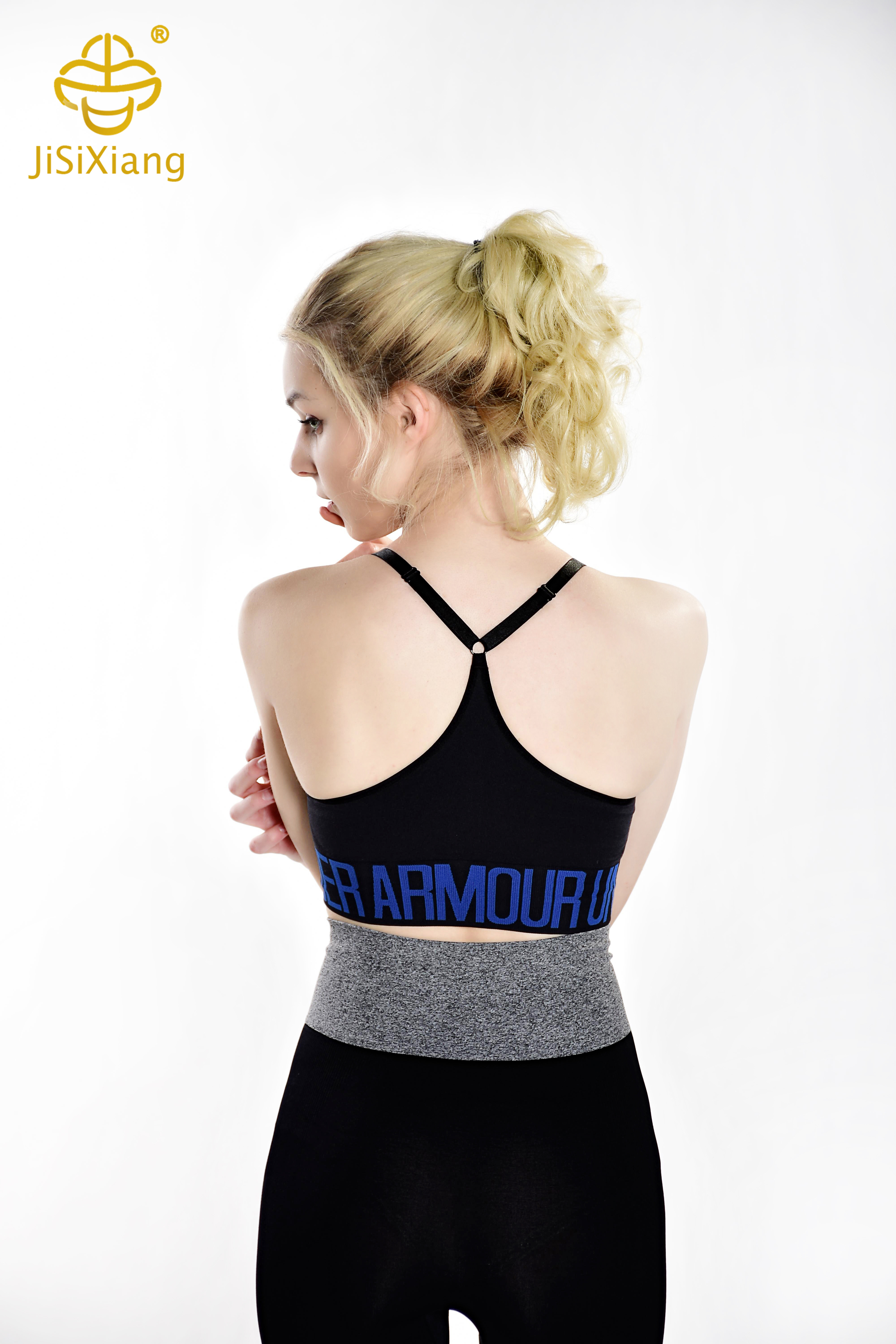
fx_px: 3920
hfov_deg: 13.0
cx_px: 448
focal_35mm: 105
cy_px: 672
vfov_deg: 19.5
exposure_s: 1/160
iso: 100
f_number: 5
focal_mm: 70
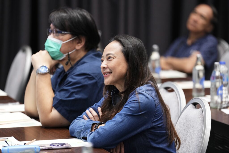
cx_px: 114
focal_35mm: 176
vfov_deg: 7.8
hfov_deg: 11.7
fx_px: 1120
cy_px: 76
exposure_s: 1/125
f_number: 2.8
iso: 1600
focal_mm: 176
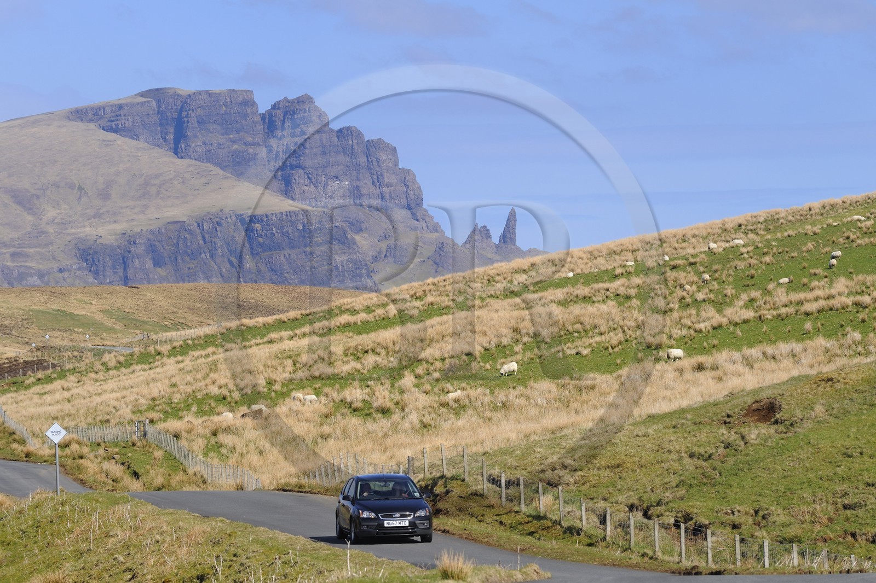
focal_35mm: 200
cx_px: 438
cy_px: 292
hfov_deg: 10.3
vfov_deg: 6.9
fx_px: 4865
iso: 200
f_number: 13
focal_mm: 200
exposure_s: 1/200
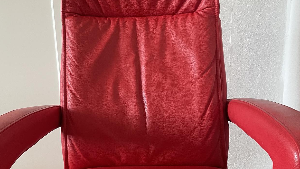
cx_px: 139
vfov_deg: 25.6
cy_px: 132
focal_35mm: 46
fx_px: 366
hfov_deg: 44.5
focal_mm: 4.2
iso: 320
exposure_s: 1/60
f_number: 1.6
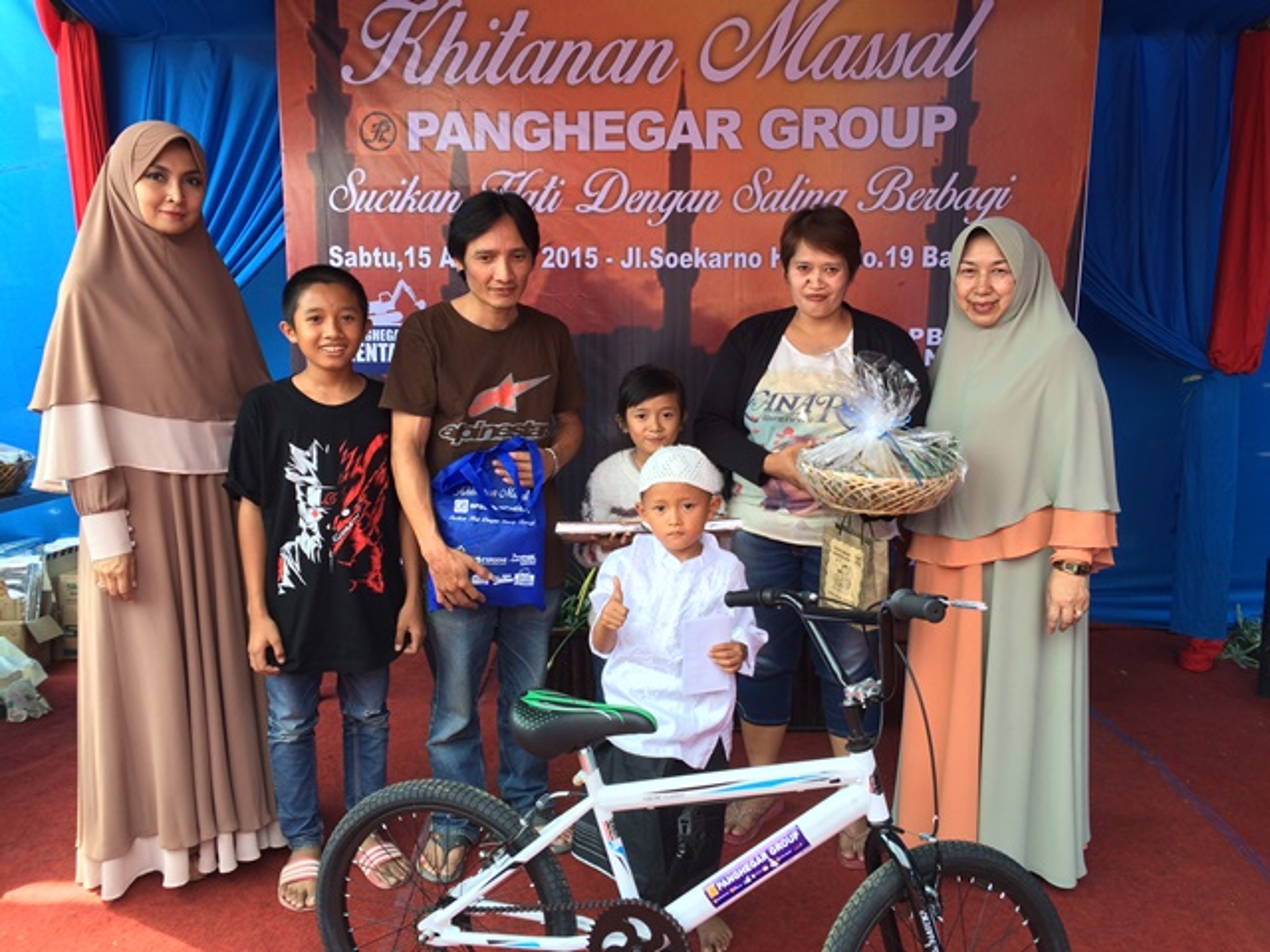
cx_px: 635
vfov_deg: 48.2
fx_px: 1064
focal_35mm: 29
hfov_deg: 61.7
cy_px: 476
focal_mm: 4.15
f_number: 2.2
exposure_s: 1/125
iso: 32
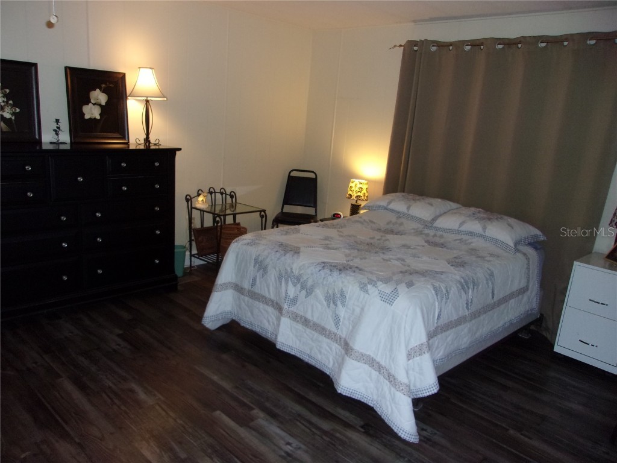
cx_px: 308
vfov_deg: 51.4
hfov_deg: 65.3
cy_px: 232
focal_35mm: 27
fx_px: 481
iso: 200
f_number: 3
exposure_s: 1/34
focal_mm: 4.9
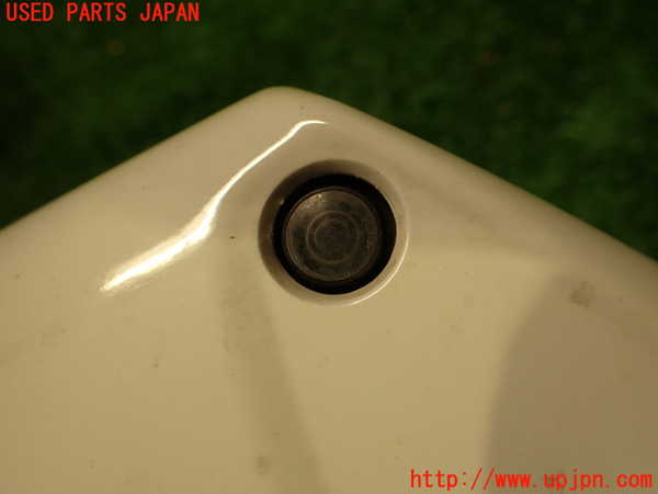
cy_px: 247
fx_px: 570
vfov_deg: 46.8
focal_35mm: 30
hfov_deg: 60.0
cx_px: 329
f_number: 2.3
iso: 160
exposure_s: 1/60
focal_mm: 5.4
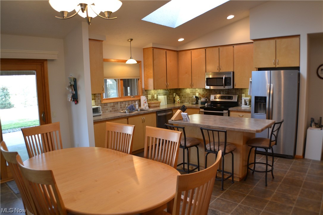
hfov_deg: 61.9
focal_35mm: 30
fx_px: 269
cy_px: 108
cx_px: 162
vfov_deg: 43.6
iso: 560
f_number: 3.8
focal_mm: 20
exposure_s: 1/60
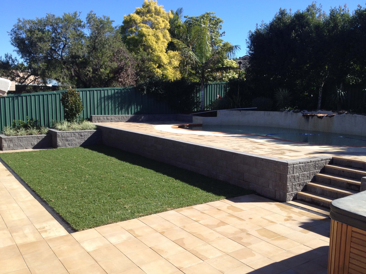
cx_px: 183
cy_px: 137
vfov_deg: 40.7
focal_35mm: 35
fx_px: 370
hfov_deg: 52.6
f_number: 2.4
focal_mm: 4.28
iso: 50
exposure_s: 1/935
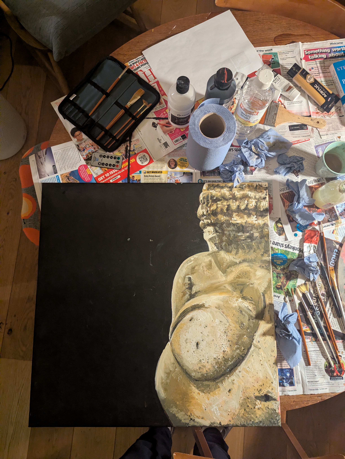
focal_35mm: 24
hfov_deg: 56.9
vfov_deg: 71.5
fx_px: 318
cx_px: 172
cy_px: 230
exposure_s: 1/61.9
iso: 1268
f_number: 1.85
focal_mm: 6.81
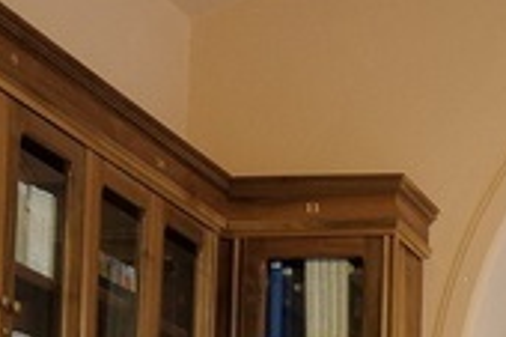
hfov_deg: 14.3
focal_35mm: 127
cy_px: 667
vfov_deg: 10.0
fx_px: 1783
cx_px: 908
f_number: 3.5
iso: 400
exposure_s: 1/25
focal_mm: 16
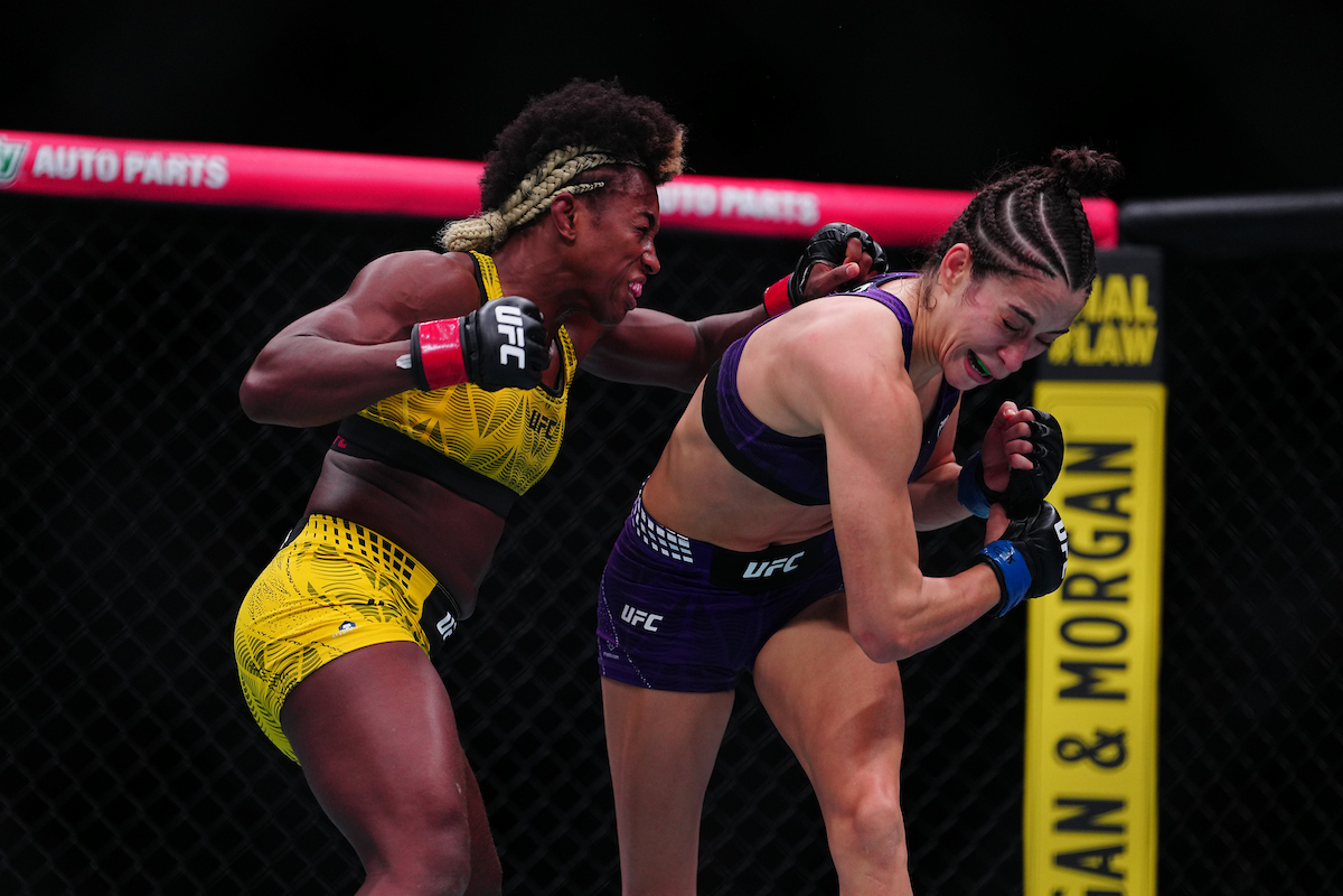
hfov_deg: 13.0
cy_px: 448
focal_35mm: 158
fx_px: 5894
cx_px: 672
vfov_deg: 8.7
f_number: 2.8
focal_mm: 158
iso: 1600
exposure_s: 1/1250
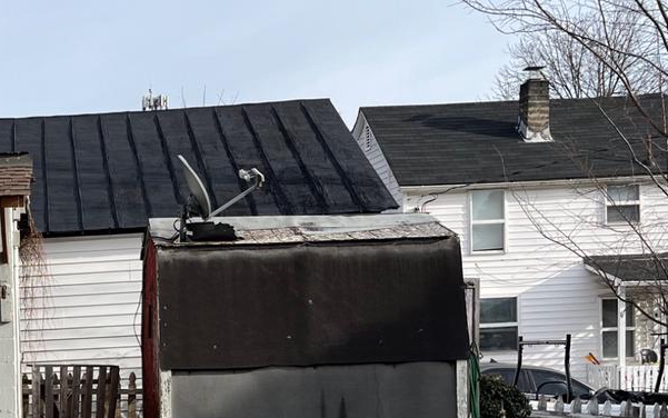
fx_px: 1202
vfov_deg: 19.3
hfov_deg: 28.7
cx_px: -33
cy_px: 387
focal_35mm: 66
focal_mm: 5.1
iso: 50
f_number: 1.6
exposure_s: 1/2137
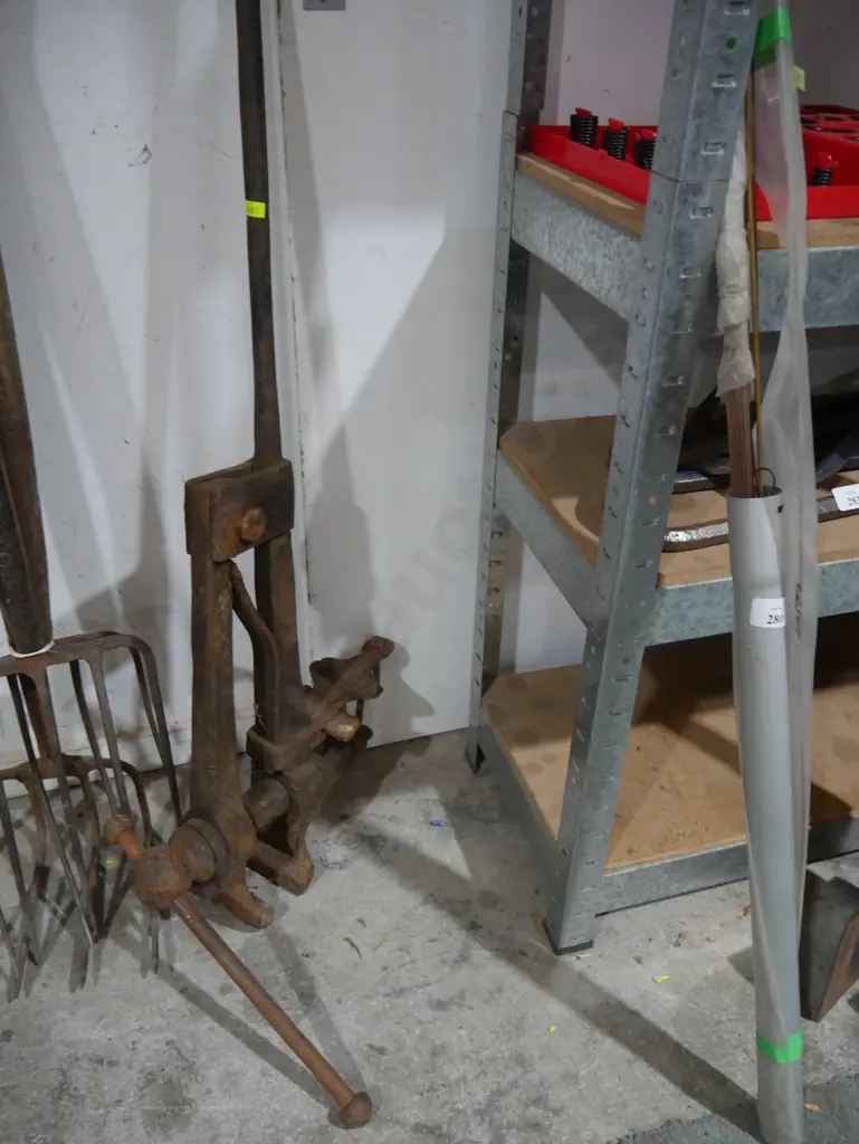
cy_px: 572
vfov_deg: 63.4
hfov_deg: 49.8
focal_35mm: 28
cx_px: 430
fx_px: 926
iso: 640
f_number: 3.5
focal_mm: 14
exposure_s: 1/60
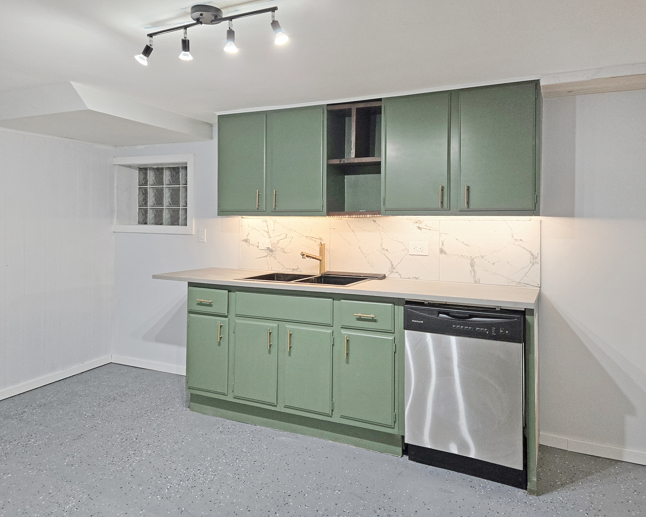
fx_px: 459
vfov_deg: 58.8
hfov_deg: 70.2
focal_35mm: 24
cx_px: 345
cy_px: 258
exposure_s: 1/120
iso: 250
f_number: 1.8
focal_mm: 5.4
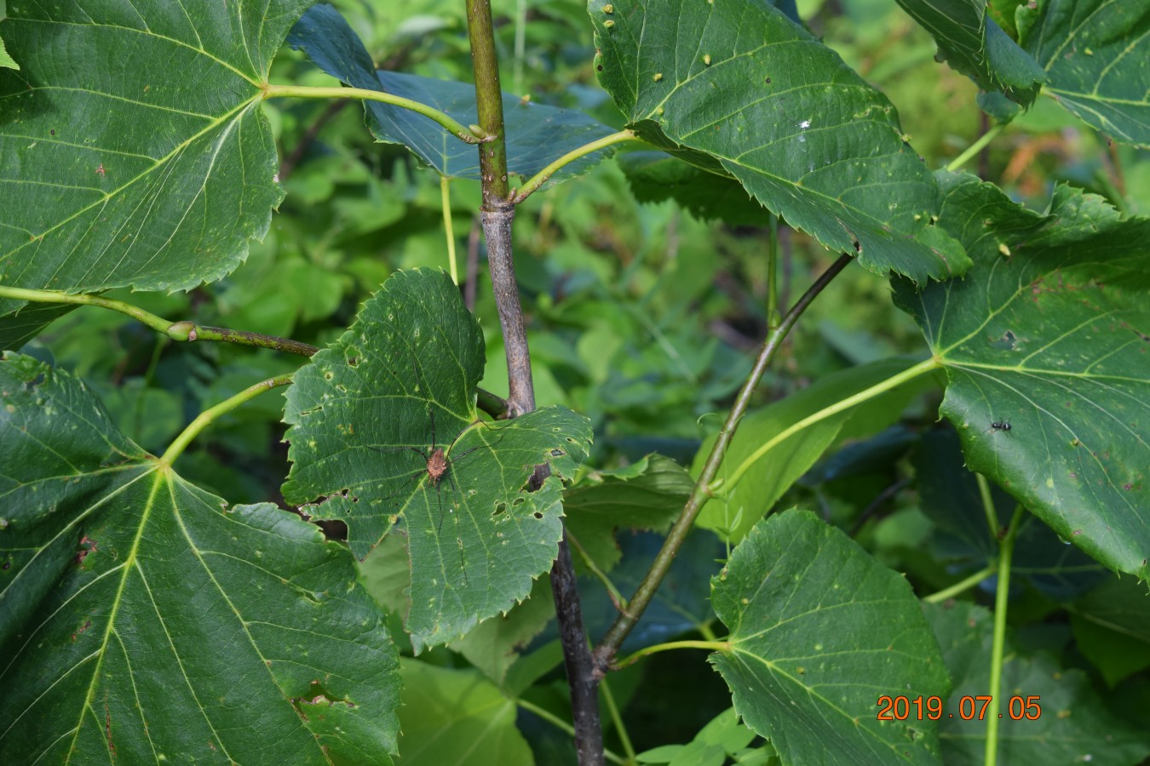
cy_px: 383
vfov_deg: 16.6
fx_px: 2635
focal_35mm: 82
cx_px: 575
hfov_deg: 24.6
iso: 360
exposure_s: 1/250
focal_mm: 55
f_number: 8
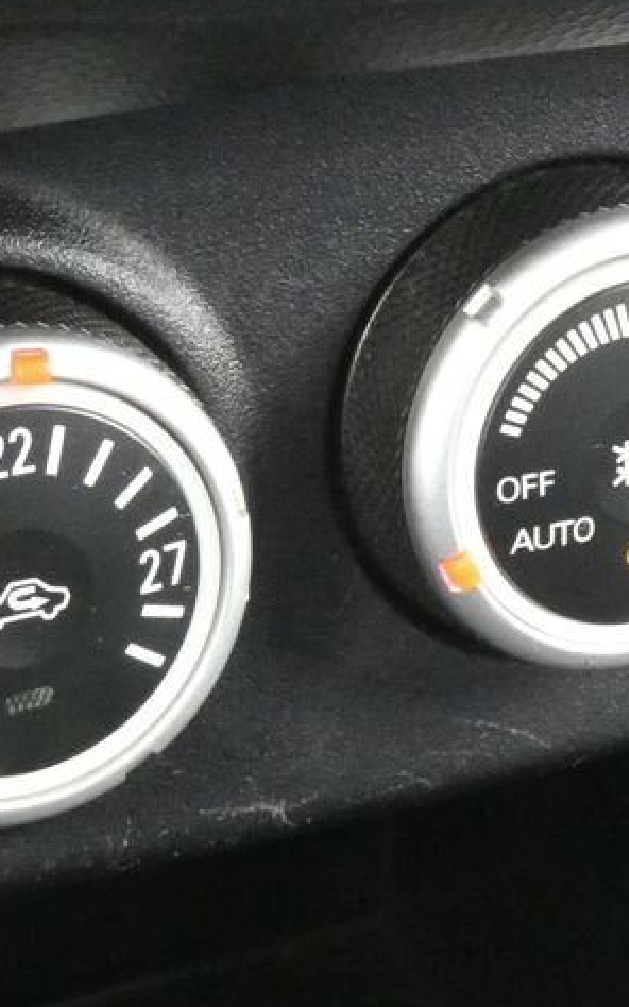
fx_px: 3458
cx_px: 531
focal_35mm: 126
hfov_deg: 10.4
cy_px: 450
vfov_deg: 16.6
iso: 1600
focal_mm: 9.9
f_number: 5.6
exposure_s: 1/20
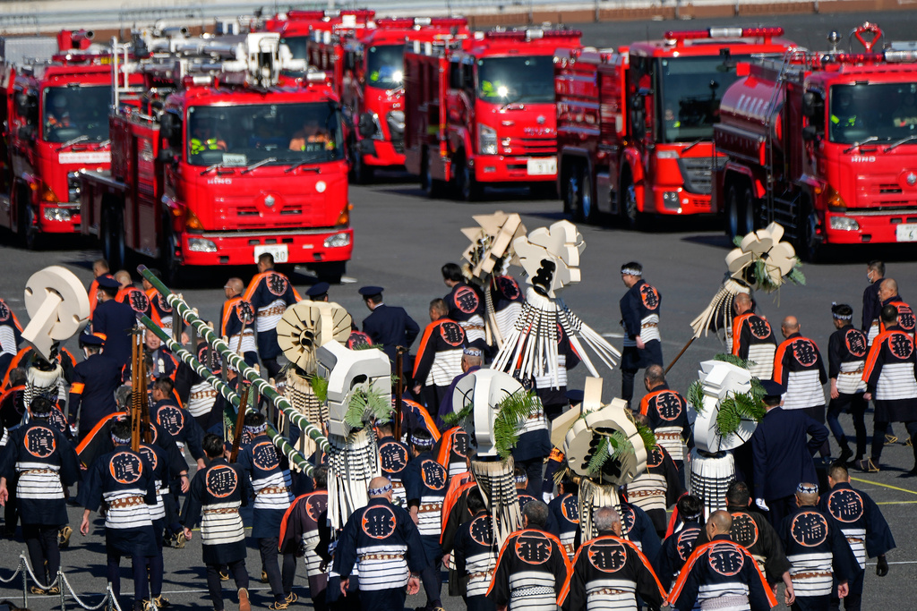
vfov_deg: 2.3
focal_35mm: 600
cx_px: 458
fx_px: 15284
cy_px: 306
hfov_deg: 3.4
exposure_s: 1/1000
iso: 100
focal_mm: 400
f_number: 5.6
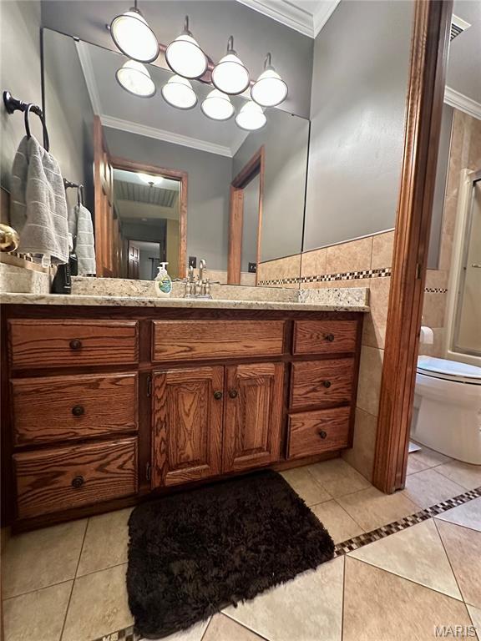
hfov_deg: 85.7
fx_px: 259
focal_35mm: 14
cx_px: 240
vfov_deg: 102.1
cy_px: 320
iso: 640
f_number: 2.2
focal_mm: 2.22
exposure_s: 1/60
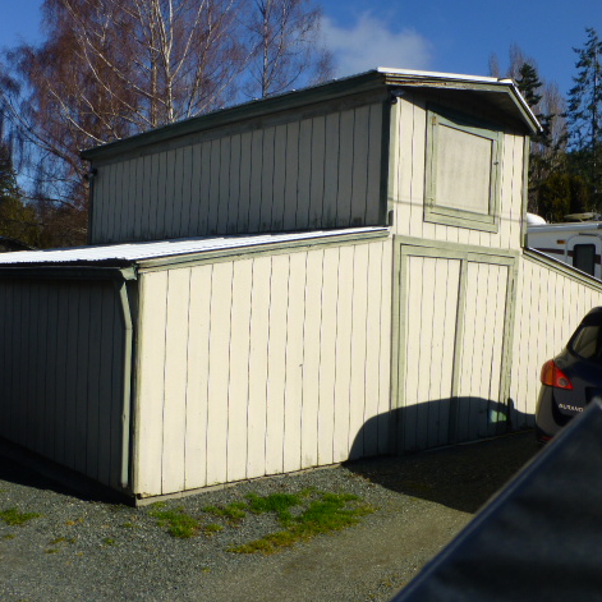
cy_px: 297
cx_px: 272
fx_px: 708
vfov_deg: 46.0
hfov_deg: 46.0
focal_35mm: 36
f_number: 4
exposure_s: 1/2000
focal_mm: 5.4
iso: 100
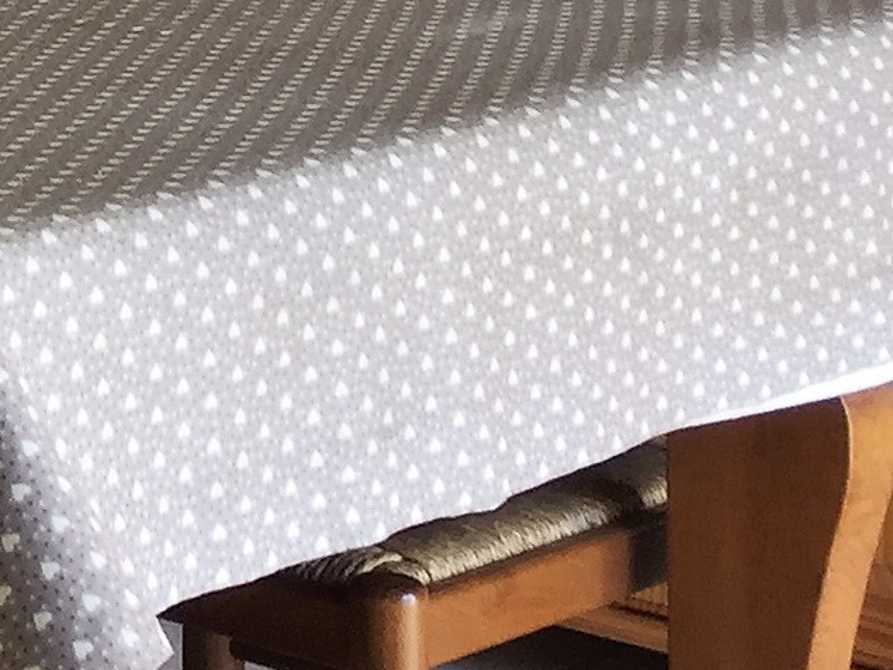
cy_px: -390
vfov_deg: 9.6
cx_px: -769
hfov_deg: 12.1
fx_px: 3843
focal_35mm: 149
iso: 32
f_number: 2.2
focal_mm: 4.15
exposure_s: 1/50
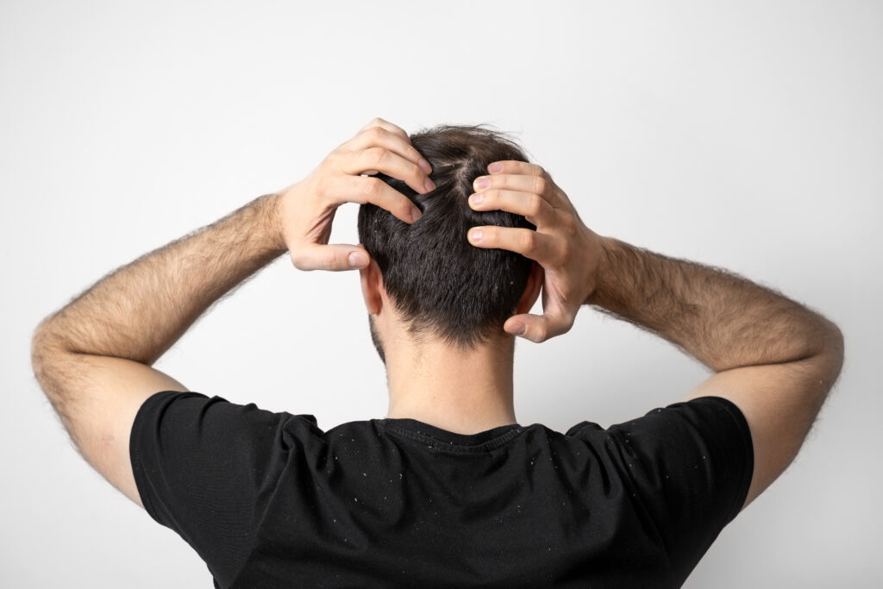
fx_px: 2576
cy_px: 294
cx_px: 442
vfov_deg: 13.0
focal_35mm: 105
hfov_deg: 19.5
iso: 200
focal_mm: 105
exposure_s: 1/250
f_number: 4
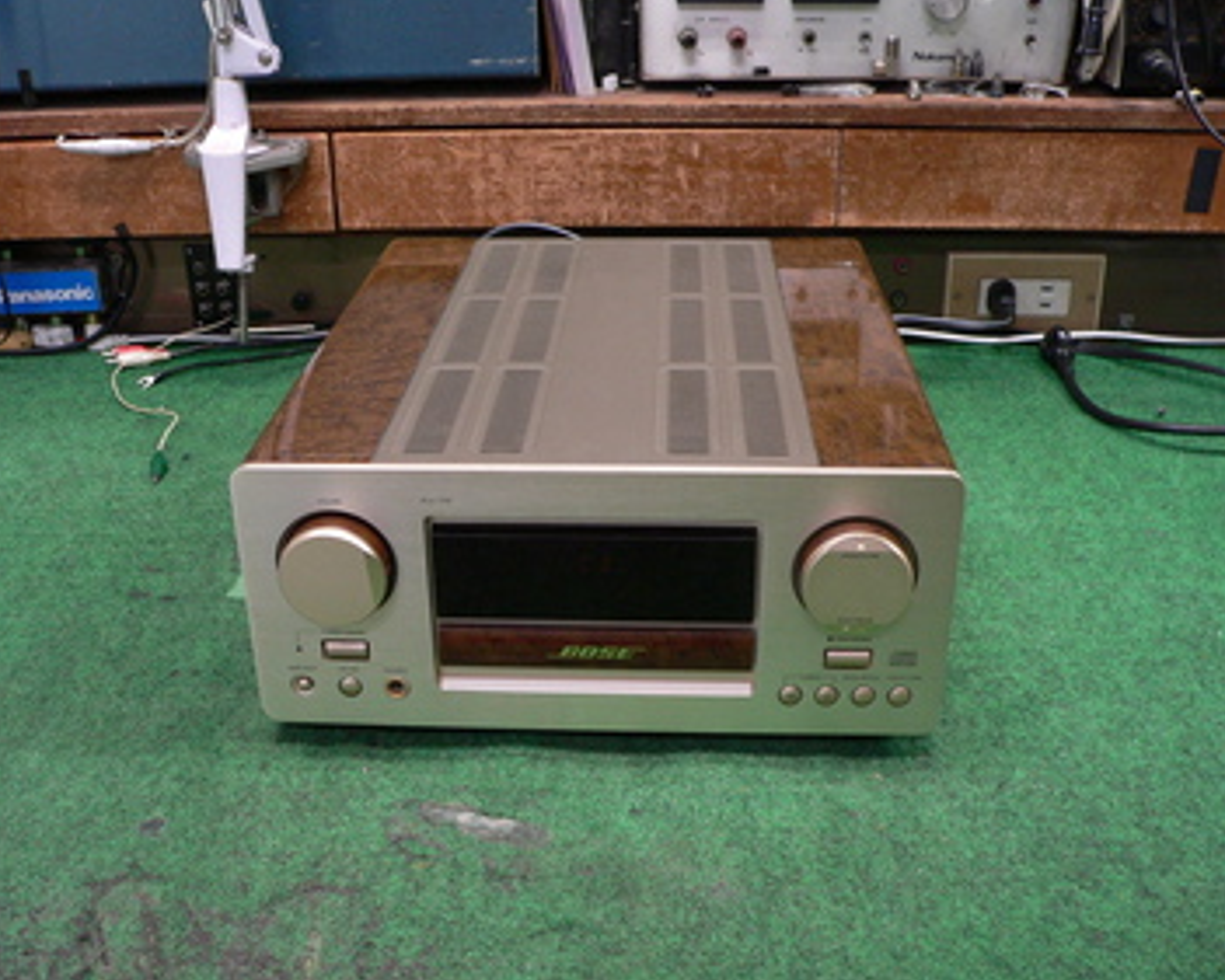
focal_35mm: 38
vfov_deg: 39.2
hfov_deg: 47.9
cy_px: 487
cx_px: 565
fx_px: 1378
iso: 200
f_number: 2.8
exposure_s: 1/15
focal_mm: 6
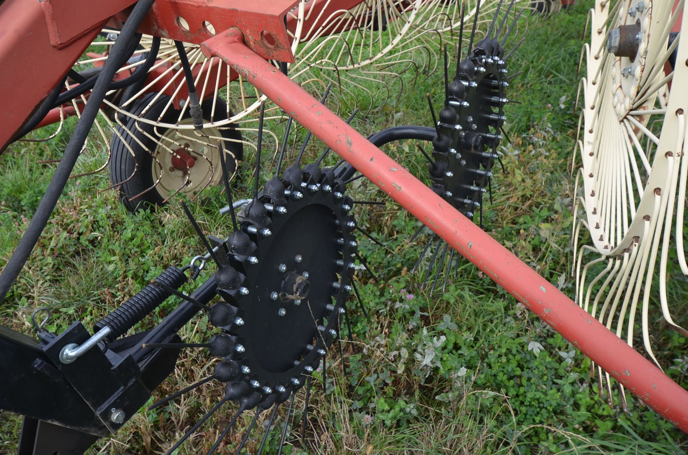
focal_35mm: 30
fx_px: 572
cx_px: 344
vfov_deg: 43.4
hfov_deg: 62.0
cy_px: 228
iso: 200
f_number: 7.1
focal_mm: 20
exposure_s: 1/200
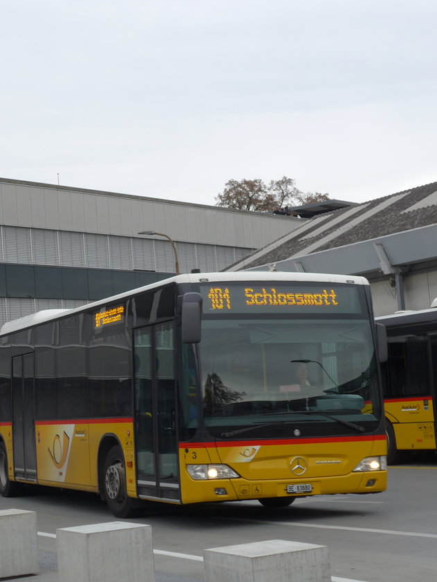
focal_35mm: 74
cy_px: 307
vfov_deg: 26.3
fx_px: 1246
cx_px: 133
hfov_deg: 19.8
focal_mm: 10.7
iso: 80
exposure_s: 1/200
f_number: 3.3
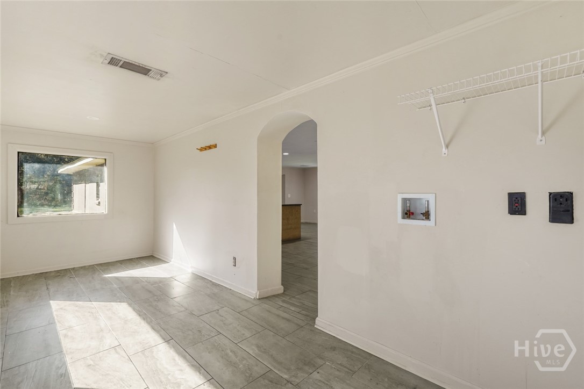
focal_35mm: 16
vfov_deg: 73.7
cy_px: 194
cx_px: 292
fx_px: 260
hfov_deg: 96.7
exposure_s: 1/15
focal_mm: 16
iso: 1000
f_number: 9
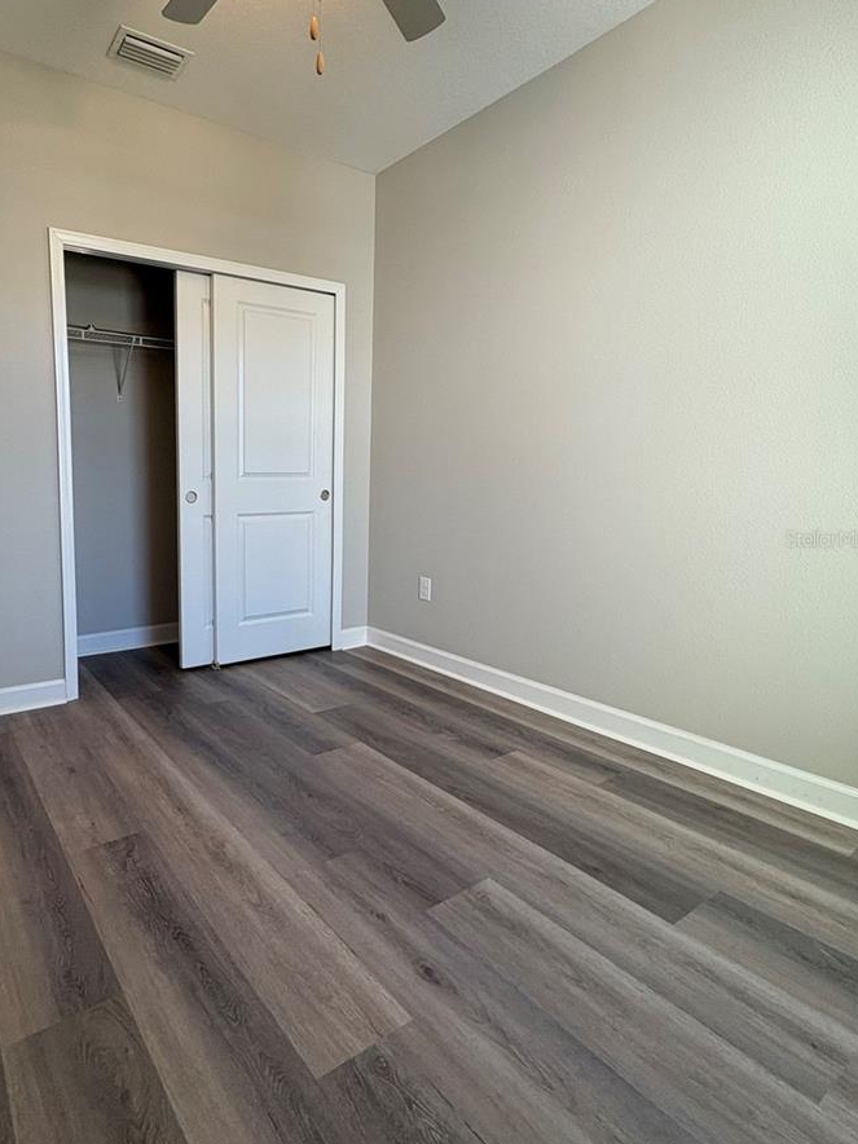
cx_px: 295
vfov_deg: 84.6
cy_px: 538
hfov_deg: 67.0
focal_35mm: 19
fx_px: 628
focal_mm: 2.22
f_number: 2.2
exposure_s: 1/120
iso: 200
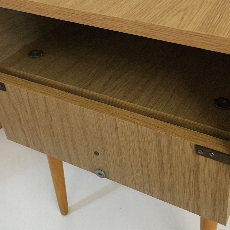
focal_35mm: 49
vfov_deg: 34.2
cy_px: 68
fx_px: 368
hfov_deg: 34.6
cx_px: 129
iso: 200
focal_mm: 4.15
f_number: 2.2
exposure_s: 1/17
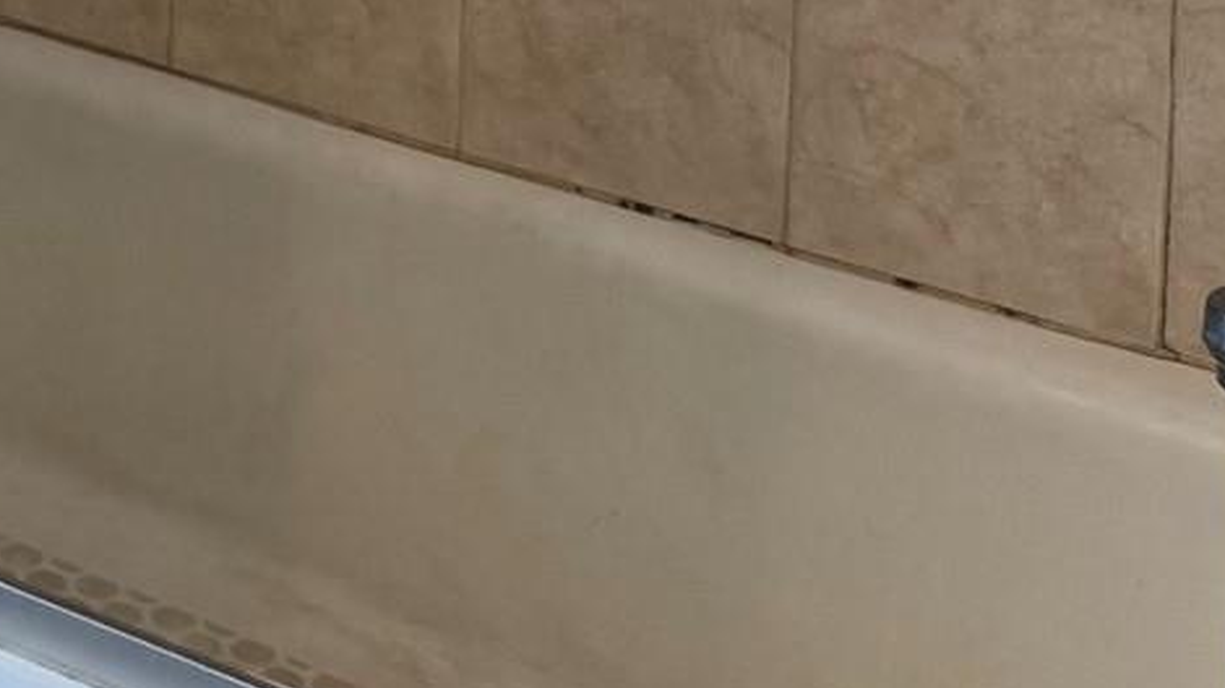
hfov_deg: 15.8
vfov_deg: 9.5
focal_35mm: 114
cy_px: -923
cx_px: -1043
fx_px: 3702
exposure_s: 1/120
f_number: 1.78
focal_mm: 6.76
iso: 200
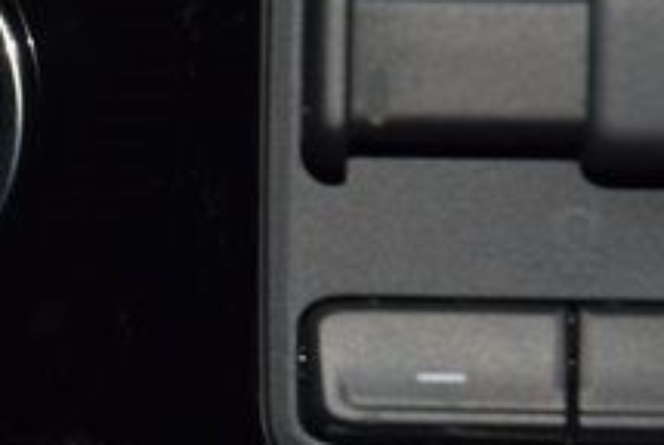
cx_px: -127
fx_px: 5762
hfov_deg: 6.6
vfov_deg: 4.4
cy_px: 88
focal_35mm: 312
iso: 100
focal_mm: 70
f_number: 8
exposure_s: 1/125
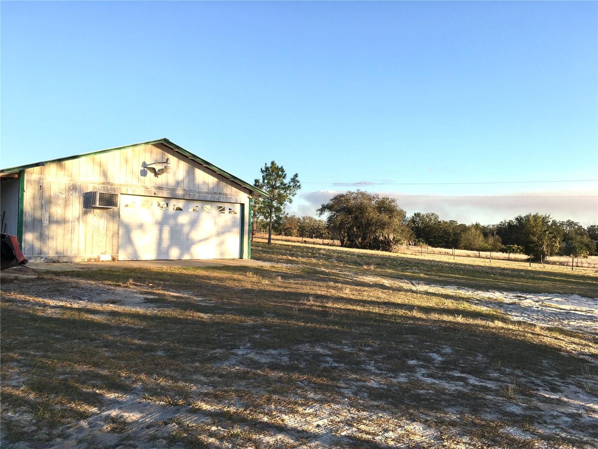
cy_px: 224
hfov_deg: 61.7
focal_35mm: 29
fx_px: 501
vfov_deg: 48.2
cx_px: 299
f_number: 2.2
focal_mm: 4.15
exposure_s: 1/574
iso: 25
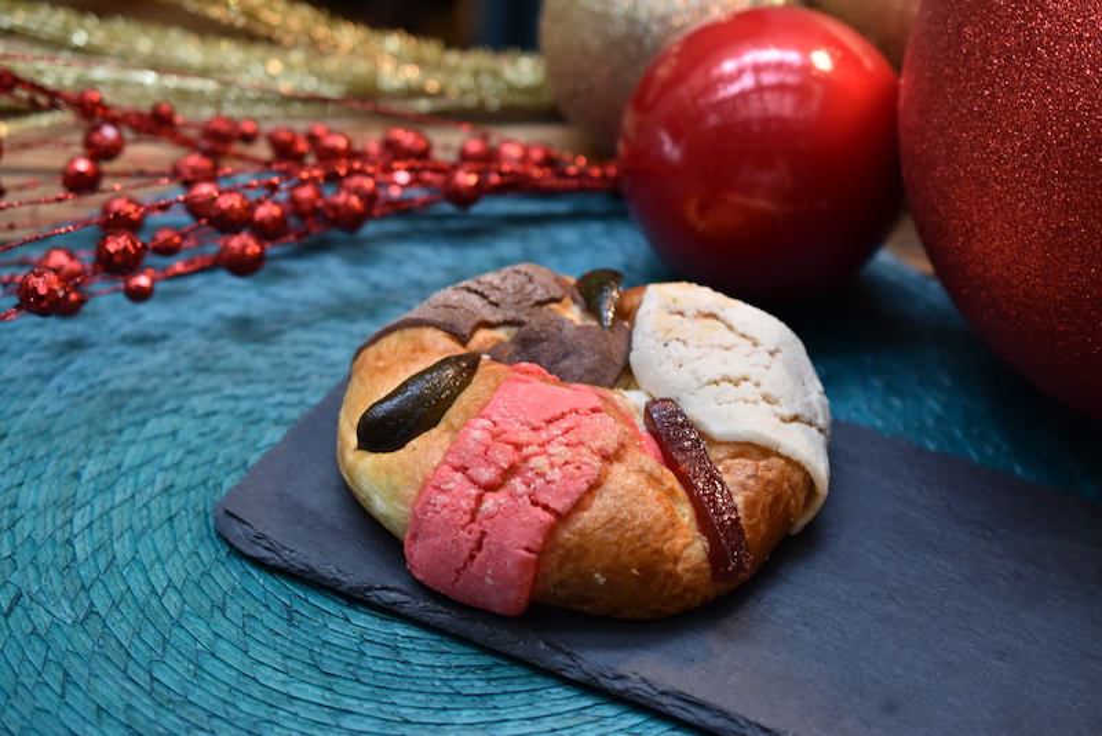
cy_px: 368
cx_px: 551
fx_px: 1837
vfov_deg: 22.6
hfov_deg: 33.4
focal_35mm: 60
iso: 400
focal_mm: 40
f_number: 4
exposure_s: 1/30
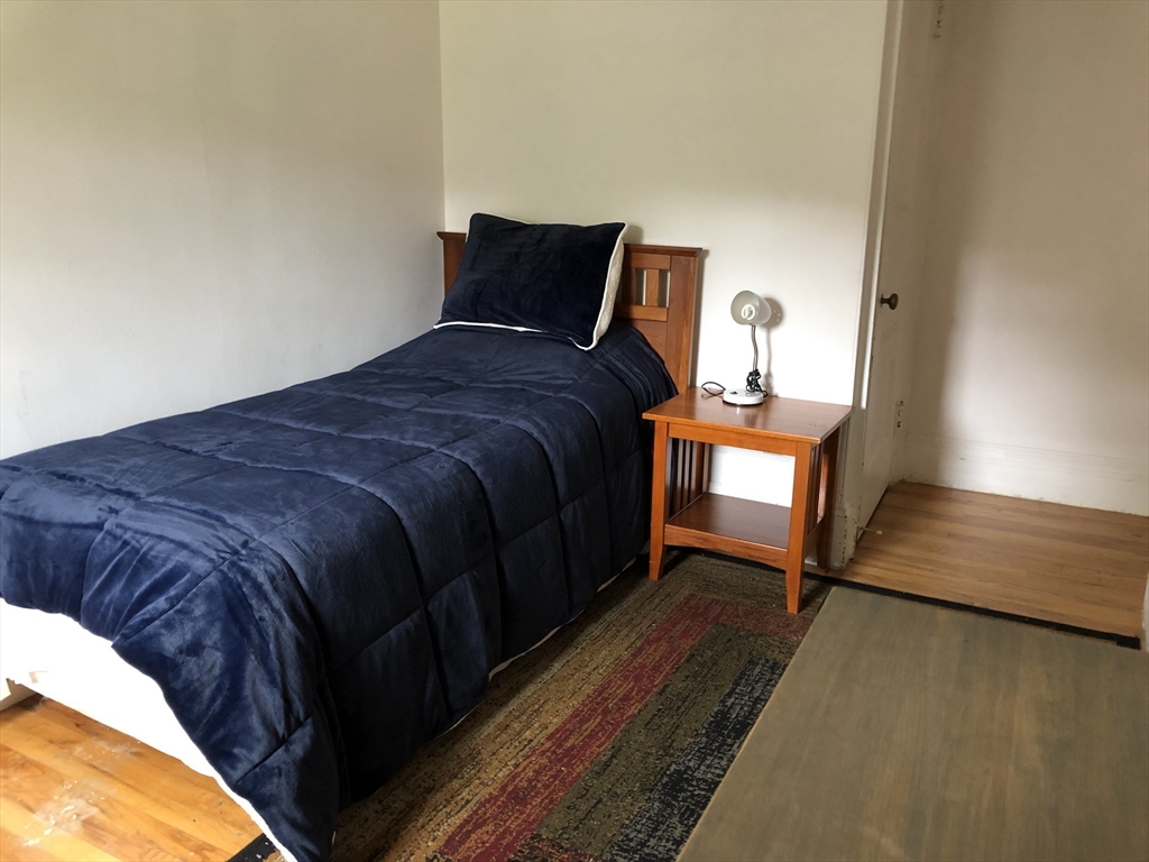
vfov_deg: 49.7
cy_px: 431
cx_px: 574
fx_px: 929
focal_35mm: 28
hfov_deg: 63.4
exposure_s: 1/8
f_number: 1.8
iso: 100
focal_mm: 3.99
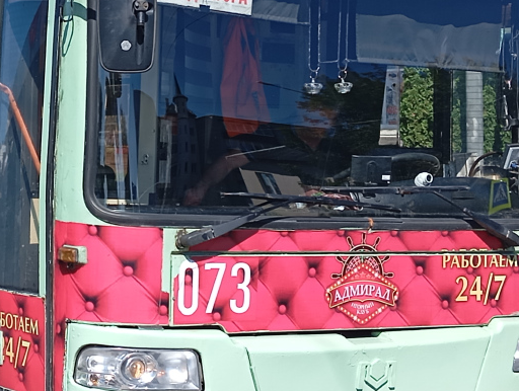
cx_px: 38
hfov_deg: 19.4
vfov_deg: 14.9
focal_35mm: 99
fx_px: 1487
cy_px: 116
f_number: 1.8
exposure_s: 1/720
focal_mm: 4.22
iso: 112
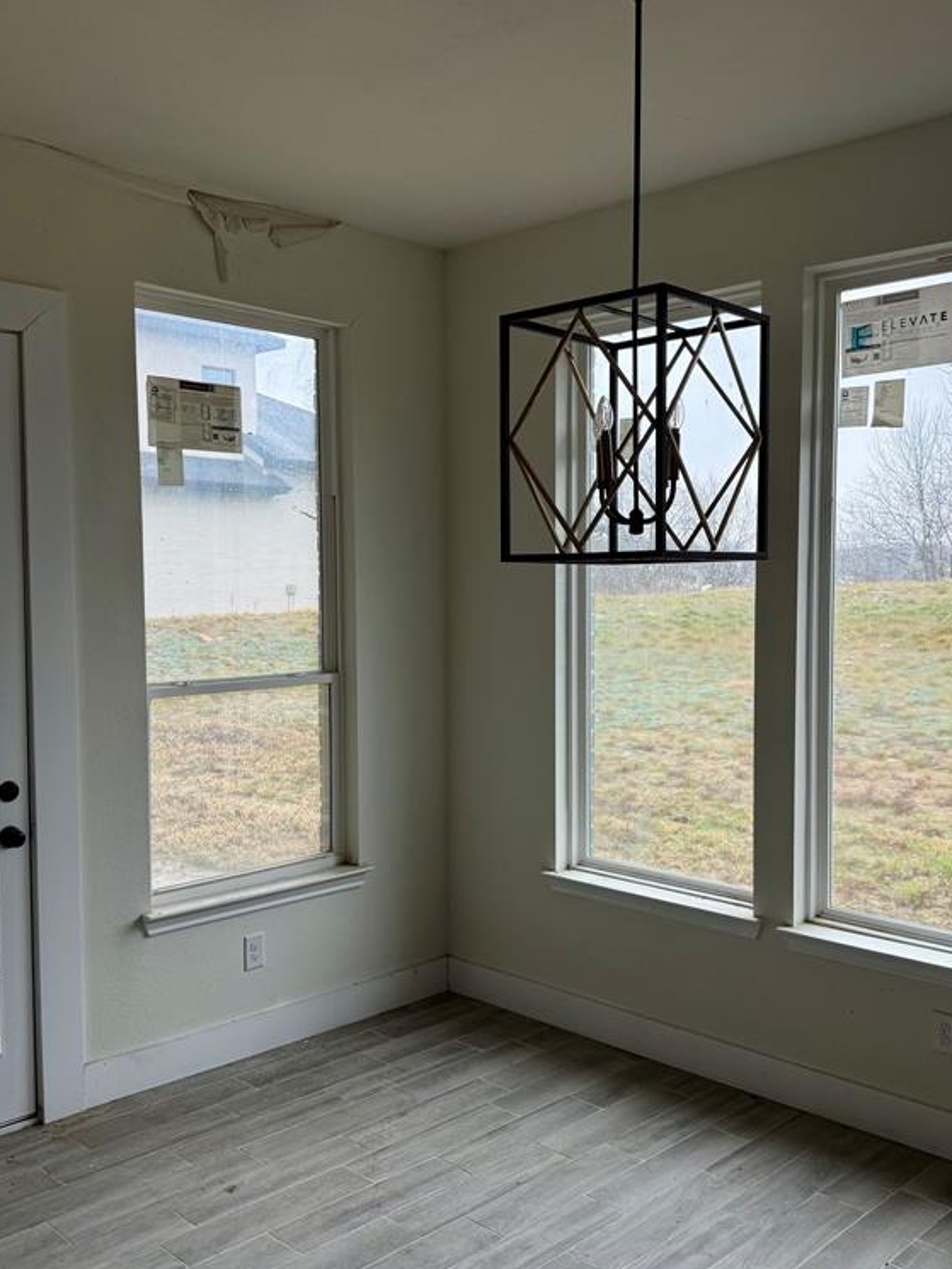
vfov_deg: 55.3
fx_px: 1210
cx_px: 499
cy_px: 640
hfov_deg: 42.9
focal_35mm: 33
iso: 125
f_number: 1.78
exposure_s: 1/121
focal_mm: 6.76
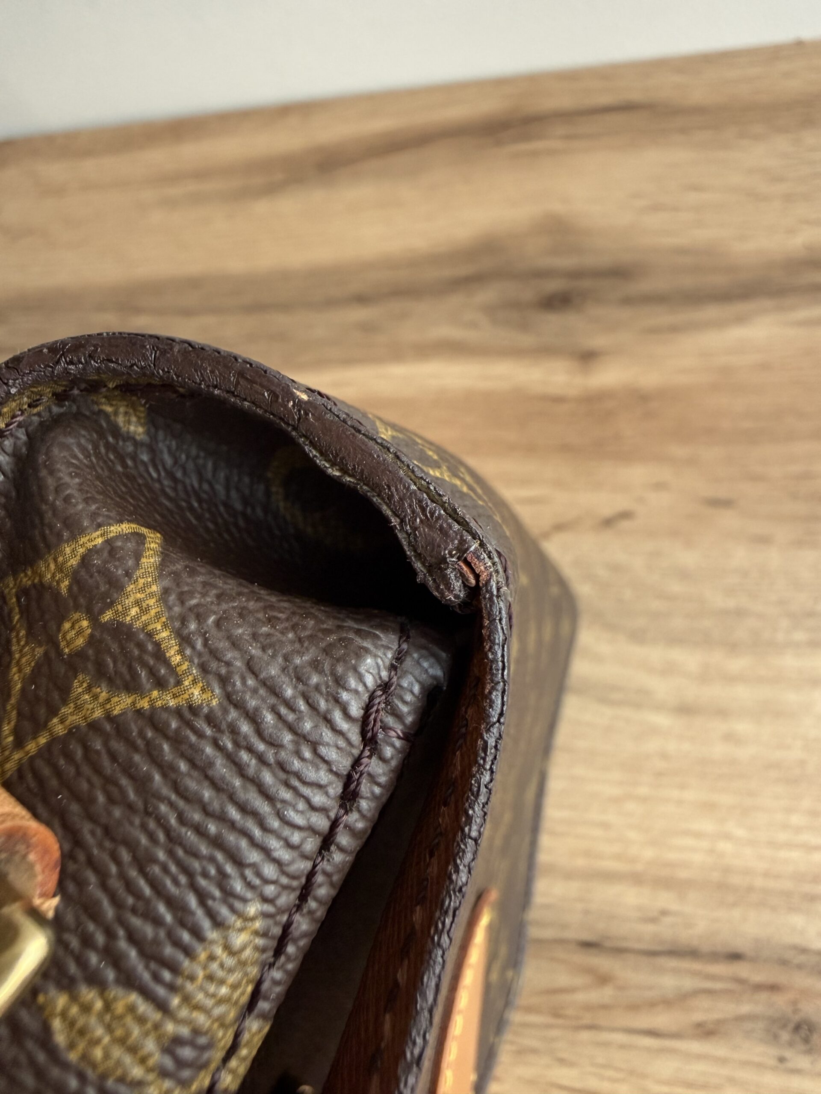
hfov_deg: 56.8
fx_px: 759
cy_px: 547
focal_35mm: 24
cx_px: 410
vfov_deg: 71.6
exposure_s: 1/99
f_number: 2.2
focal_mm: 2.22
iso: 250
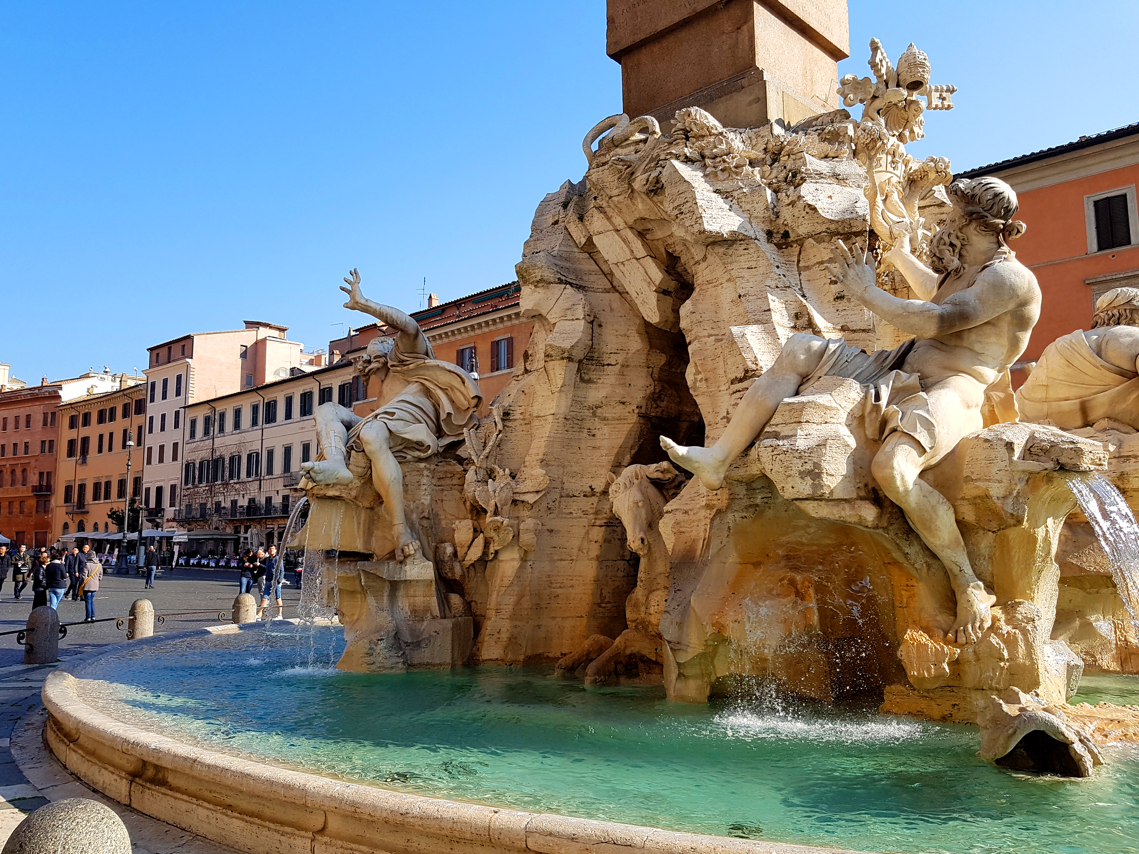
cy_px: 438
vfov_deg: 51.3
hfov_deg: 65.3
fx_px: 888
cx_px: 554
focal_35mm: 27
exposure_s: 1/2028
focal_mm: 4.2
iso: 50
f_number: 1.7
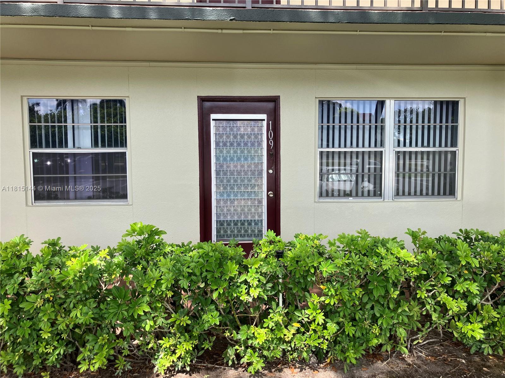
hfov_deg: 63.4
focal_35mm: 28
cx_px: 252
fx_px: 408
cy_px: 189
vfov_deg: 49.7
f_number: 1.8
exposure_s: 1/450
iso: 32
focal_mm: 3.99
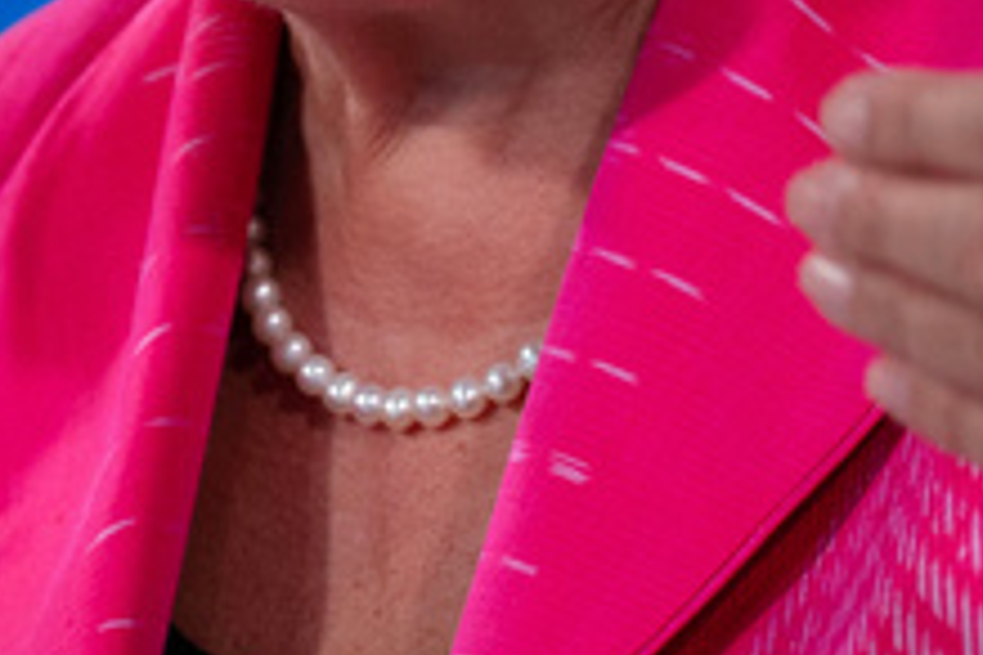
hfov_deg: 2.2
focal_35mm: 934
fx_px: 25501
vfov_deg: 1.5
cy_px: -231
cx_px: 503
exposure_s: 1/320
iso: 800
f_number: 3.5
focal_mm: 200
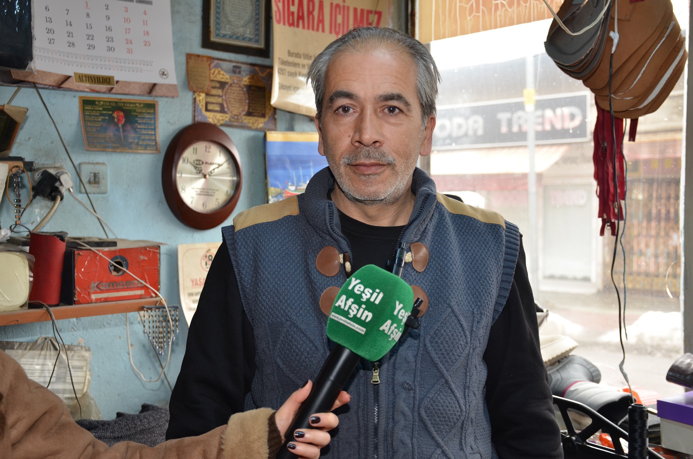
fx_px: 922
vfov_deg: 27.9
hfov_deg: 41.2
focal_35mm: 48
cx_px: 346
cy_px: 230
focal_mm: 32
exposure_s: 1/60
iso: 500
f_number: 4
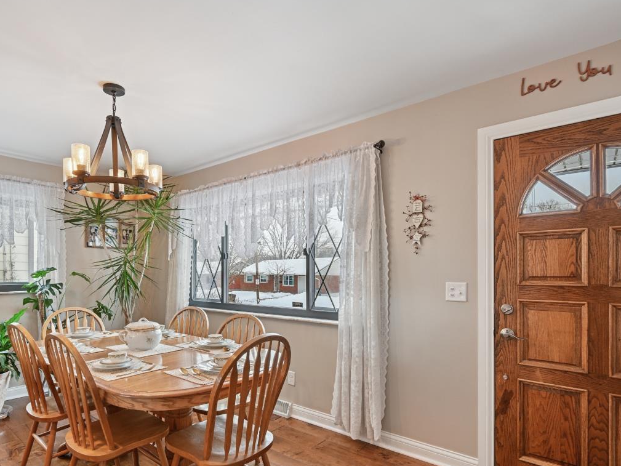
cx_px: 271
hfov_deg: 81.4
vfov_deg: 65.3
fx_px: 359
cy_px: 280
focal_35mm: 20
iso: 400
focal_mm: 14
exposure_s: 1/50
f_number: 8
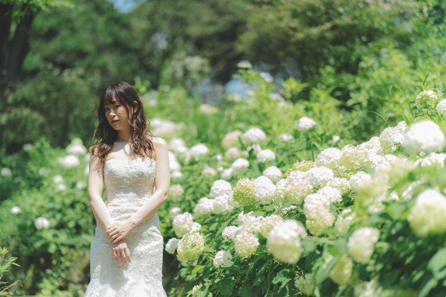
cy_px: 148
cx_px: 223
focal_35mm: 85
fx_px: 1053
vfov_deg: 16.1
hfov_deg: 23.9
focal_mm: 85
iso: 200
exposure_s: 1/8000
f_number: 1.4
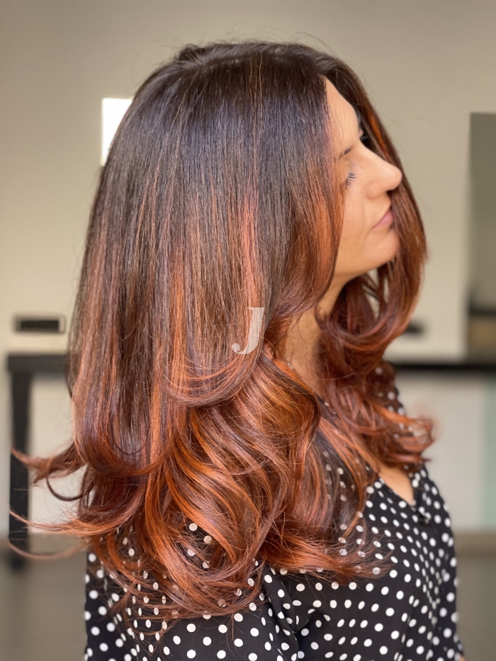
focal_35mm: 64
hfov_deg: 22.9
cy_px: 330
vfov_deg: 30.3
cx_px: 248
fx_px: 1222
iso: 250
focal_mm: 7.5
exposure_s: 1/112
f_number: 2.2
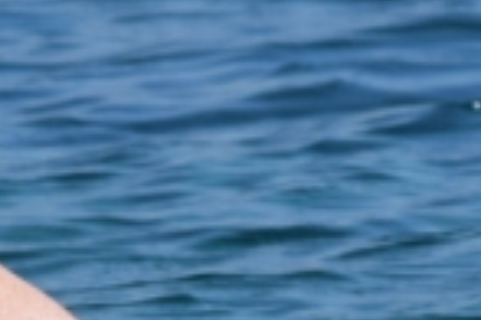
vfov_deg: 0.7
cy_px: 341
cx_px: 304
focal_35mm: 2085
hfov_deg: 1.0
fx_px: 27856
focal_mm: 200
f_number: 7.1
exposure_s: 1/800
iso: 200
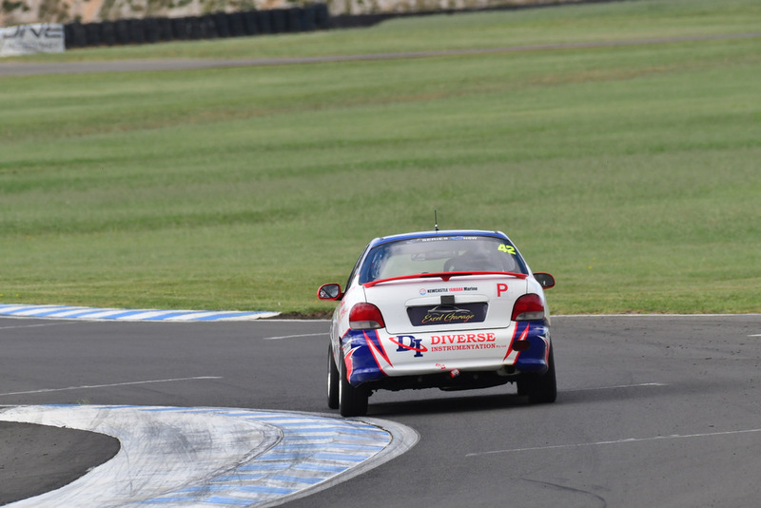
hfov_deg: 2.7
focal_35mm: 750
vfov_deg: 1.8
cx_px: 380
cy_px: 254
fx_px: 15859
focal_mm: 500
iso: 400
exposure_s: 1/500
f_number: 9
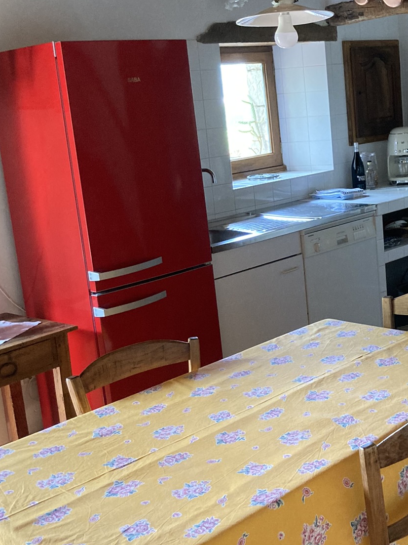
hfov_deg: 27.6
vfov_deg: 36.8
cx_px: 314
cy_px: 260
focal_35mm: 52
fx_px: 817
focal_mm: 3.99
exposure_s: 1/57
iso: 320
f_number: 1.8
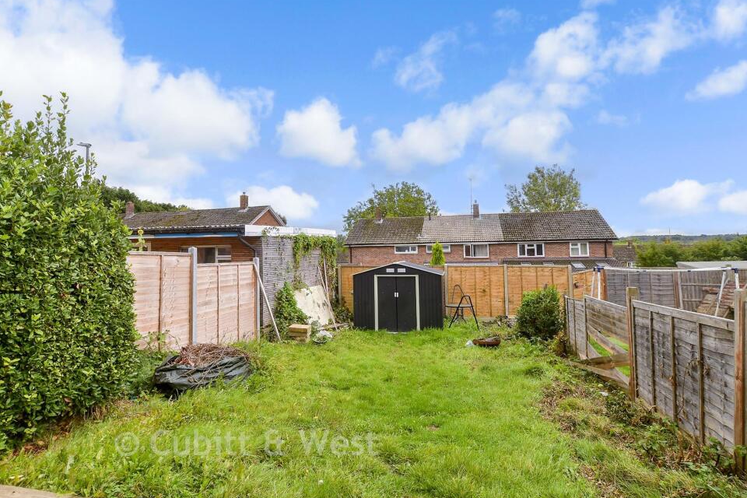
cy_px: 261
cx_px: 374
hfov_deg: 96.7
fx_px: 332
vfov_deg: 73.7
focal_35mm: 16
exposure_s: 1/125
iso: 160
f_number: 8
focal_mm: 10
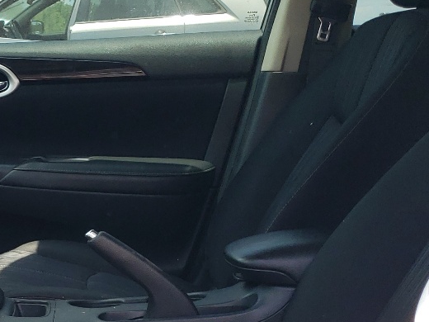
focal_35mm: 80
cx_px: -7
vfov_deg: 18.0
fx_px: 991
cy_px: 322
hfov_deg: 23.3
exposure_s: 1/769
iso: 50
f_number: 1.5
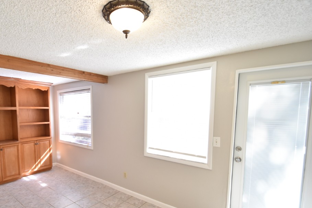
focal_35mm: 19
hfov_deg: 85.5
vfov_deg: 63.9
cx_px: 121
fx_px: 165
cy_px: 125
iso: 800
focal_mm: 10
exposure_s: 1/60
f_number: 3.5
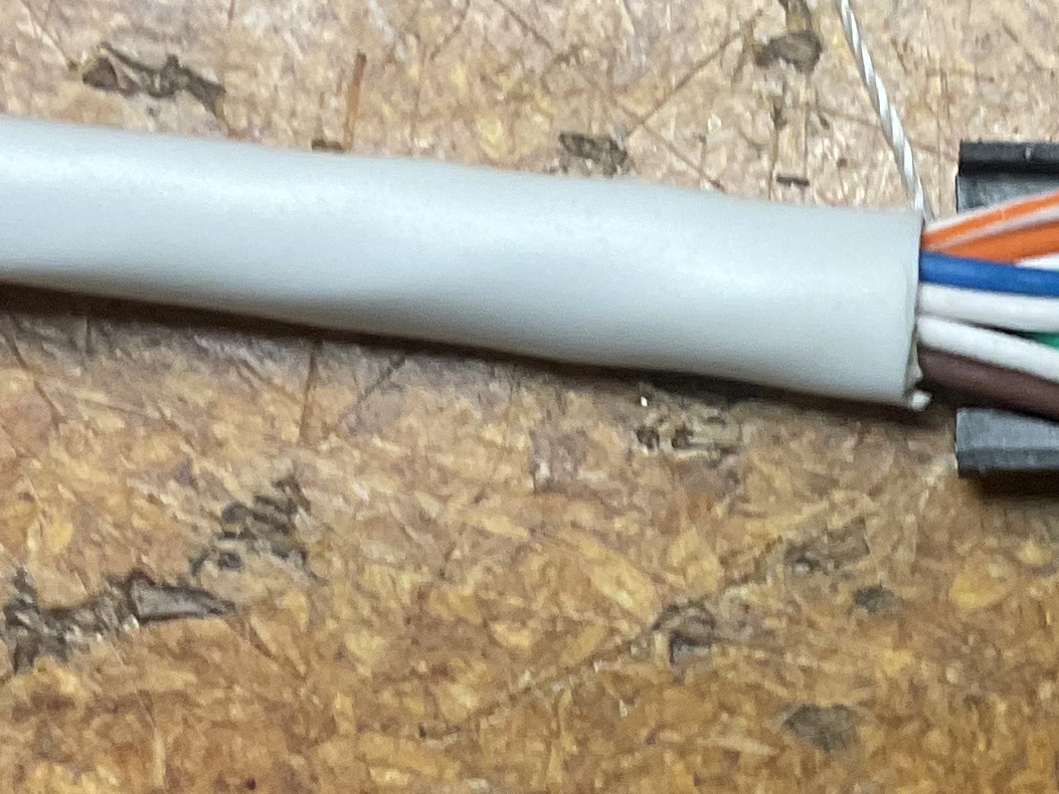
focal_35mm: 111
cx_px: 1041
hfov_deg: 17.3
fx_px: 3396
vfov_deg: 13.3
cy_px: 463
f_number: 1.8
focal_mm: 3
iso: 64
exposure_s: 1/60
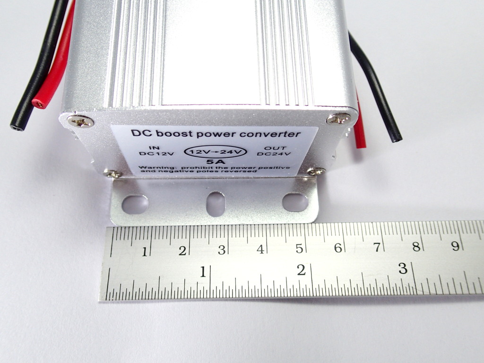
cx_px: 242
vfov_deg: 46.8
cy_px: 182
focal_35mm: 30
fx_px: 419
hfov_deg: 60.0
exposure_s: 1/40
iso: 200
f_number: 3.2
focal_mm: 5.5
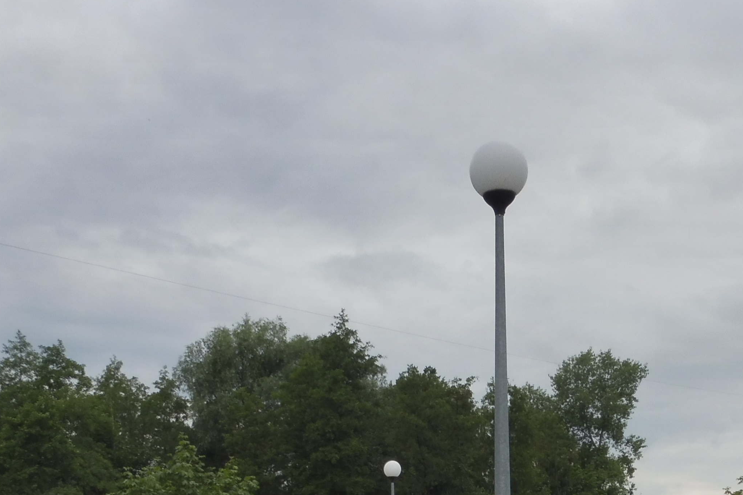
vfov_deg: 22.3
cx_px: 481
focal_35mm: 56
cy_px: 598
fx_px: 1156
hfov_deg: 35.4
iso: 100
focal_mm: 4.3
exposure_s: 1/500
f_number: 4
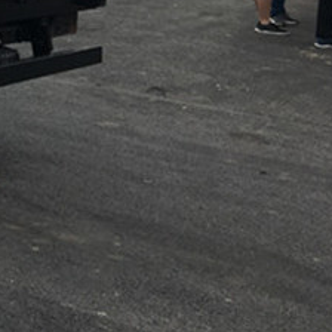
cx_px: -289
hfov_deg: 15.0
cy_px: -141
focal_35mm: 99
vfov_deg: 16.3
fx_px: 1074
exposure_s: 1/663
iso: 25
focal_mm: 4.15
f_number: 2.2
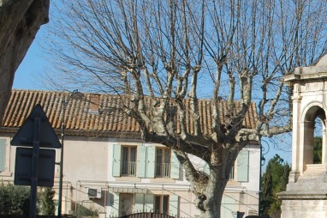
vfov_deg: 10.8
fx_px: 1143
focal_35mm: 126
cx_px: 415
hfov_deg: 15.5
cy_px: 188
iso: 100
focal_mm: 32
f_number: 8
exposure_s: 1/250
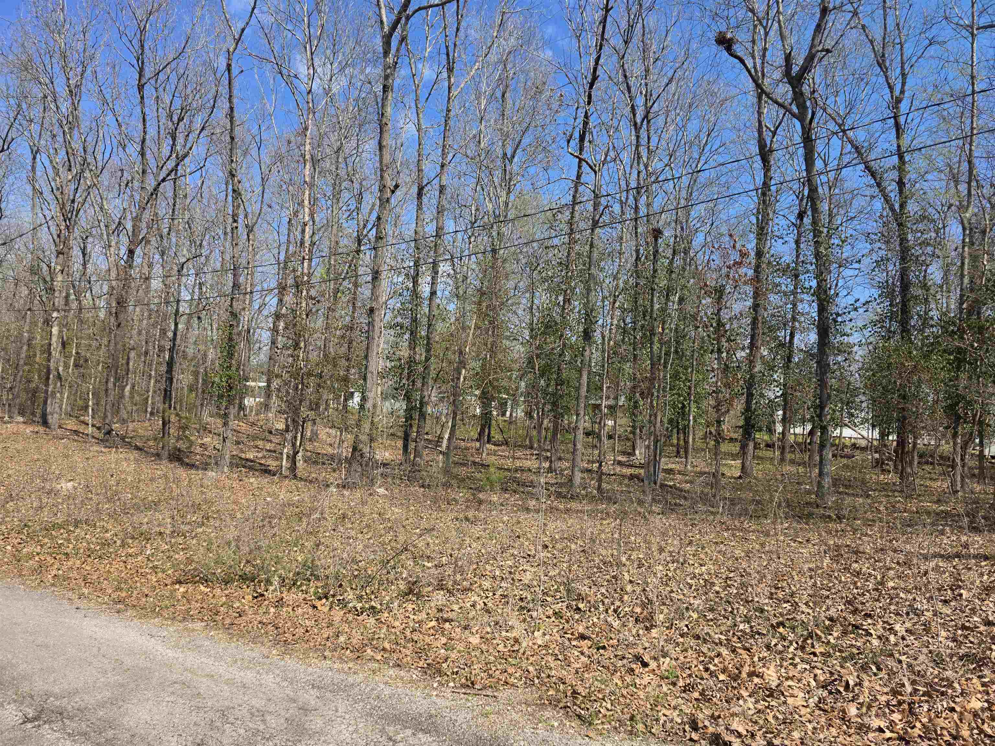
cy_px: 373
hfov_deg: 73.9
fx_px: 661
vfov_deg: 58.9
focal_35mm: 23
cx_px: 498
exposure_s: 1/3117
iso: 80
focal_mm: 6.3
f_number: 1.7
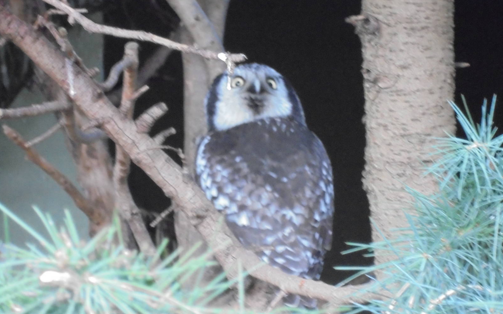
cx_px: 251
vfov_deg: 7.9
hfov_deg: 12.6
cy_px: 166
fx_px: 2275
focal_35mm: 166
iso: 800
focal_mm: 27.6
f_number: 6.5
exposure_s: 1/30
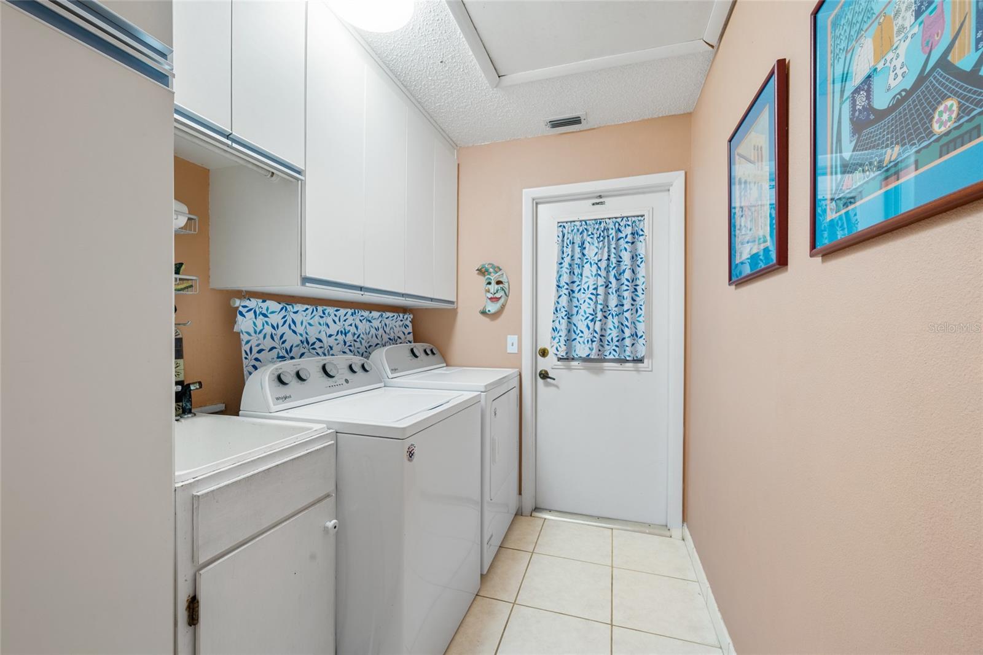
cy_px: 328
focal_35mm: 14
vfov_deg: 81.2
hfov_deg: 104.2
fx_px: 382
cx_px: 492
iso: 250
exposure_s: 2
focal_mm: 14
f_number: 9
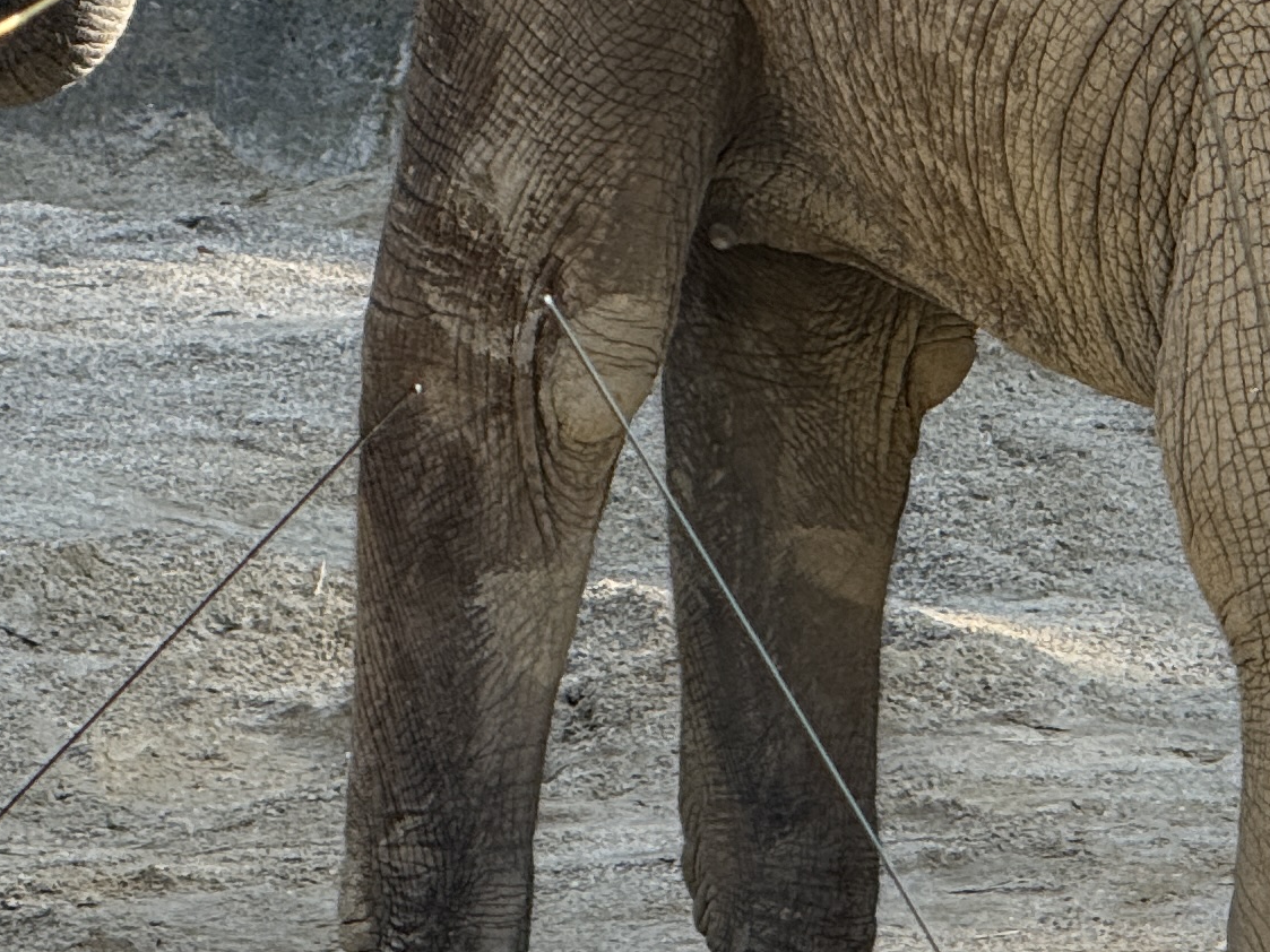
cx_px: 1788
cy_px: 130
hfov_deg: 4.6
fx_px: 15811
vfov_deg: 3.4
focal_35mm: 431
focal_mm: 15.66
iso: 64
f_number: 2.8
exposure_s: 1/439
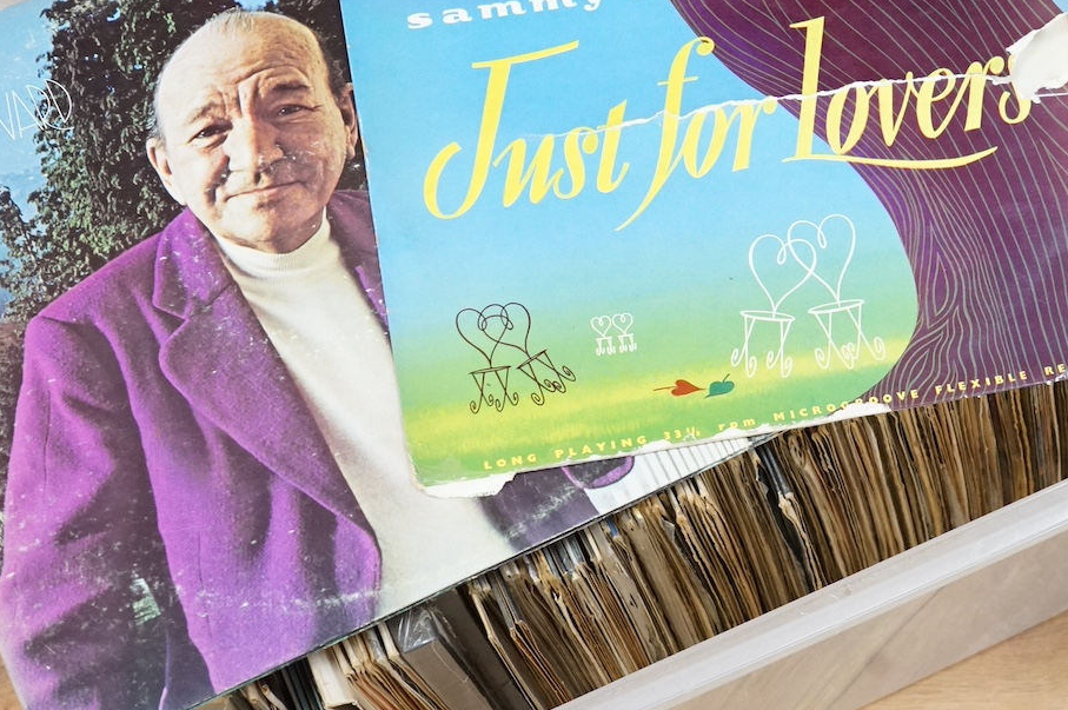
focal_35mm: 72
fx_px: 2134
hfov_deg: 27.8
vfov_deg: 18.7
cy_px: 149
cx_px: 772
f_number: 7.1
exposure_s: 1/80
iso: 3200
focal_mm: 38
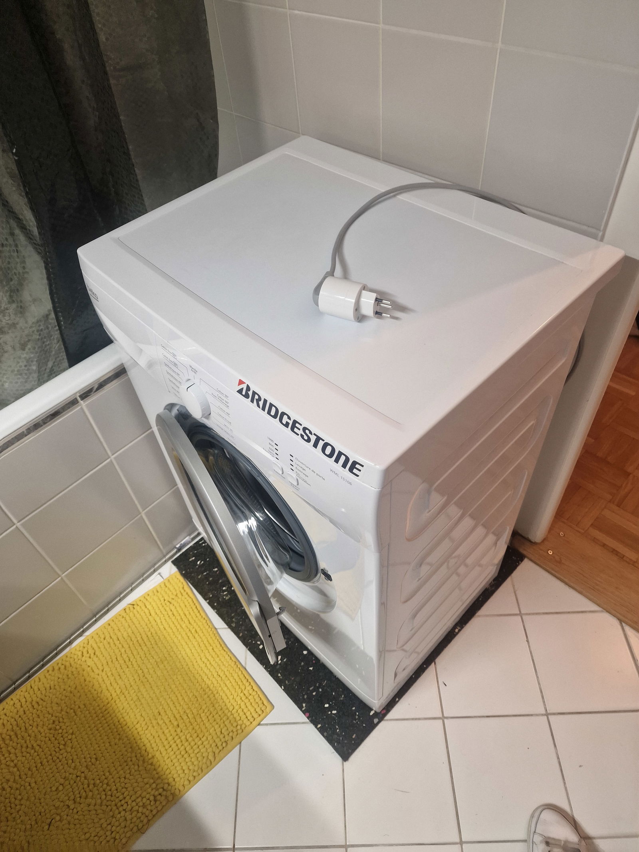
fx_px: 566
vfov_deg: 73.9
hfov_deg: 58.9
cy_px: 426
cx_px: 320
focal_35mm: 23
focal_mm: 6.4
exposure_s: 1/100
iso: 400
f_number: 1.8
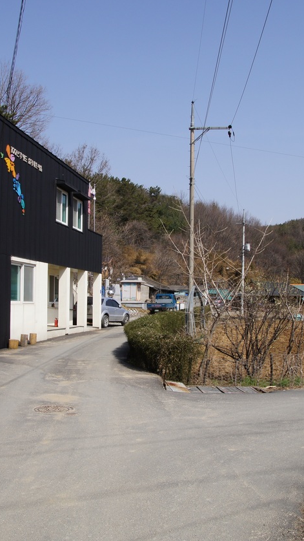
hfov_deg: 29.1
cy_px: 268
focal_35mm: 41
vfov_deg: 49.6
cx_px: 140
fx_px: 585
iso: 100
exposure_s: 1/125
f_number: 13
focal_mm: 17
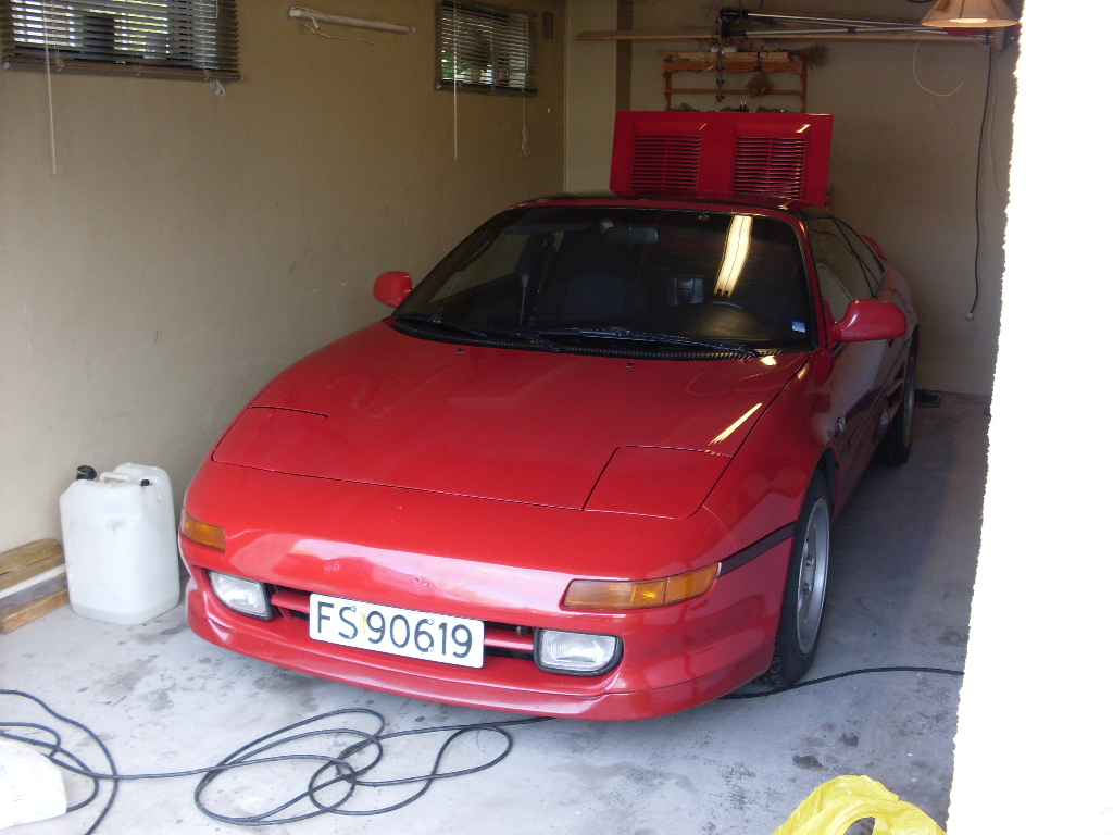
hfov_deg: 49.0
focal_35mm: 38
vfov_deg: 37.7
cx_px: 556
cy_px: 418
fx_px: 1222
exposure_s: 1/45
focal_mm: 6.3
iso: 100
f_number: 2.8
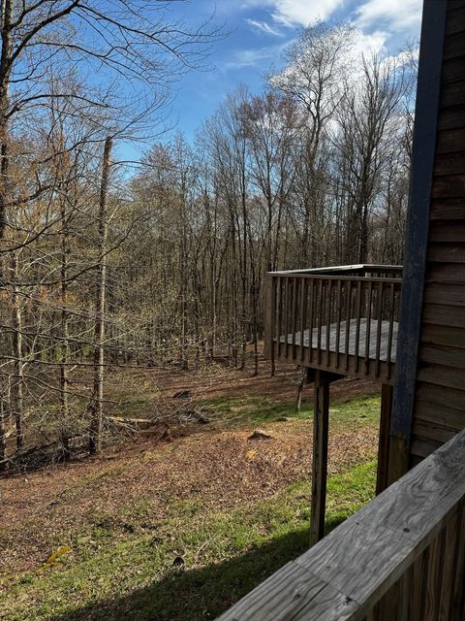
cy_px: 323
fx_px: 448
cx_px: 226
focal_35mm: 25
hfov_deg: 54.9
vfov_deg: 69.4
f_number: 1.78
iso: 80
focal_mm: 6.76
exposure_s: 1/2174
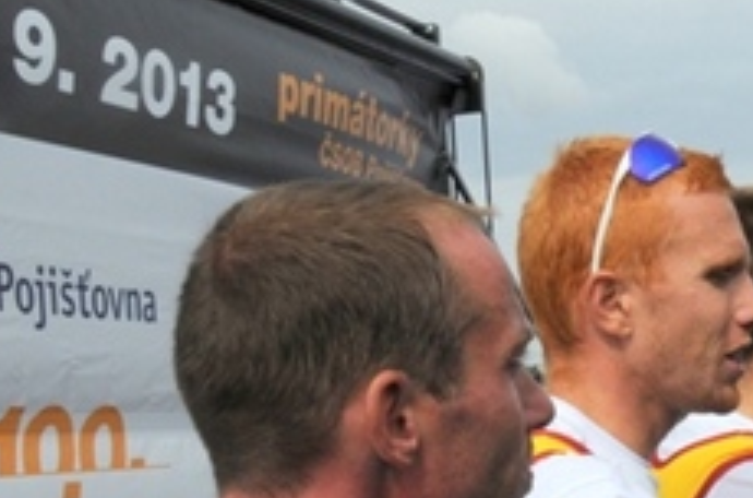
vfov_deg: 14.6
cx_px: 894
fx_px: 1919
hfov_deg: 20.8
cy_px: 464
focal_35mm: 92
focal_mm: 22
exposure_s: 1/200
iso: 320
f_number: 25
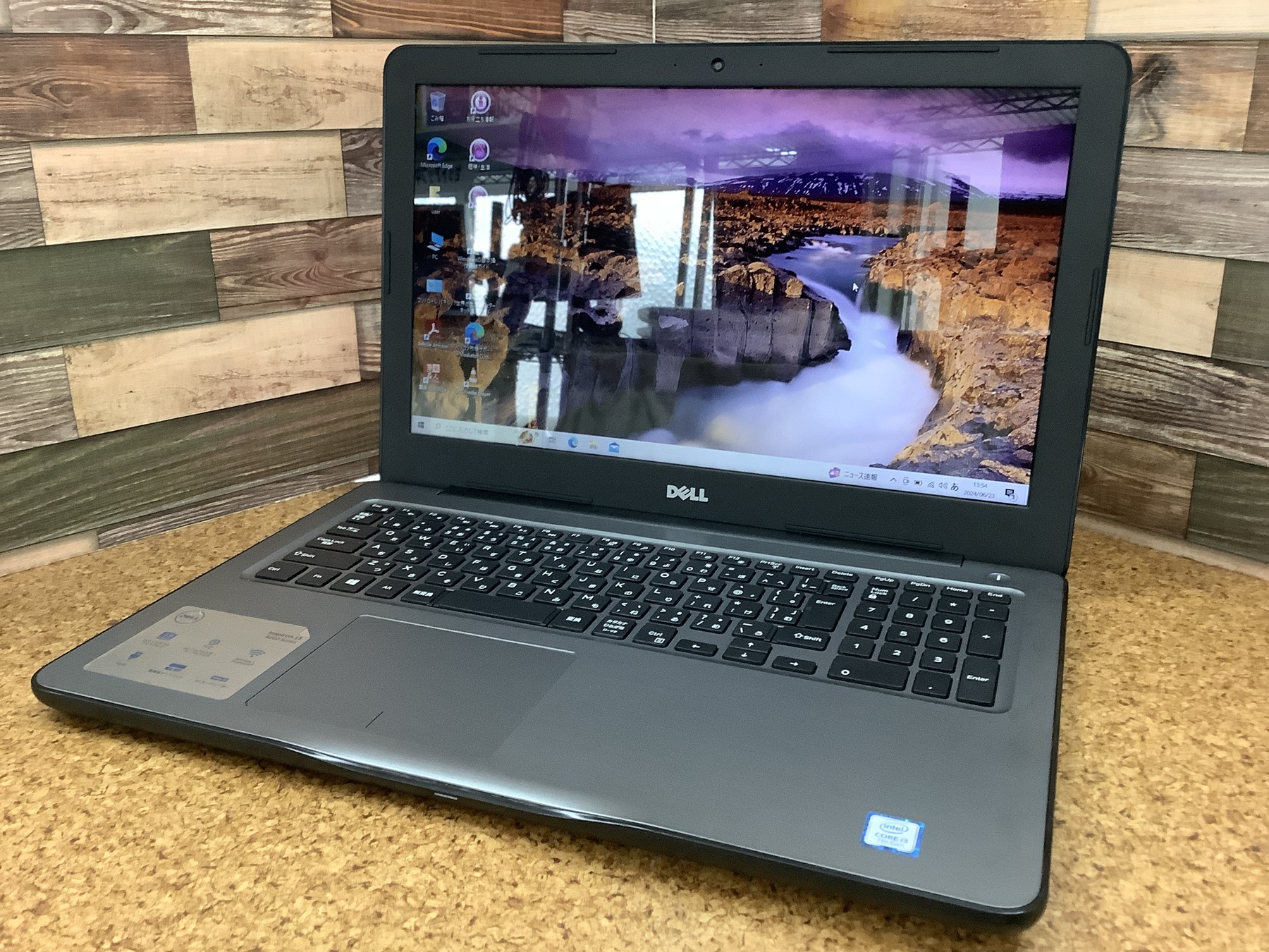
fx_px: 1136
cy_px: 476
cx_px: 634
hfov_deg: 58.4
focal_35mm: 31
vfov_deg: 45.4
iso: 320
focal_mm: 3.3
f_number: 2.4
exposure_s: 1/60
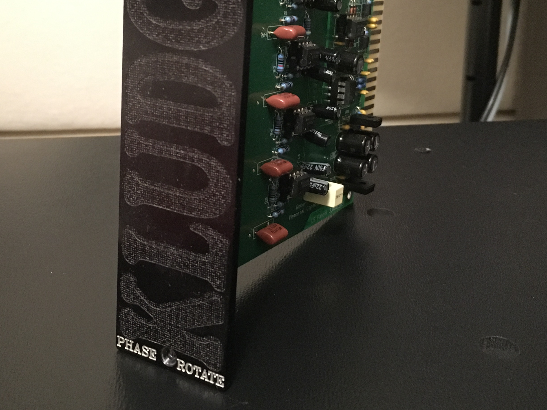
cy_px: 133
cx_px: 246
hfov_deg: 39.6
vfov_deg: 30.0
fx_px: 758
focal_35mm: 48
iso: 640
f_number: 2.2
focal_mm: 4.15
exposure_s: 1/17
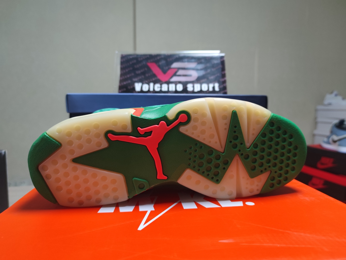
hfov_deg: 71.6
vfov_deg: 56.8
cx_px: 173
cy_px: 130
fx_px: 240
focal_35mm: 24
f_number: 1.69
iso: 355
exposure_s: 1/74
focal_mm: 6.72
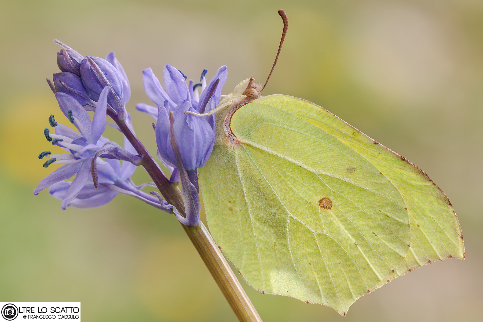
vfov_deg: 8.7
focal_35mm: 158
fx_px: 2113
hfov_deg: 13.0
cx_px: 242
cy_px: 161
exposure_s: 1/25
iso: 100
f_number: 14
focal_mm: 105
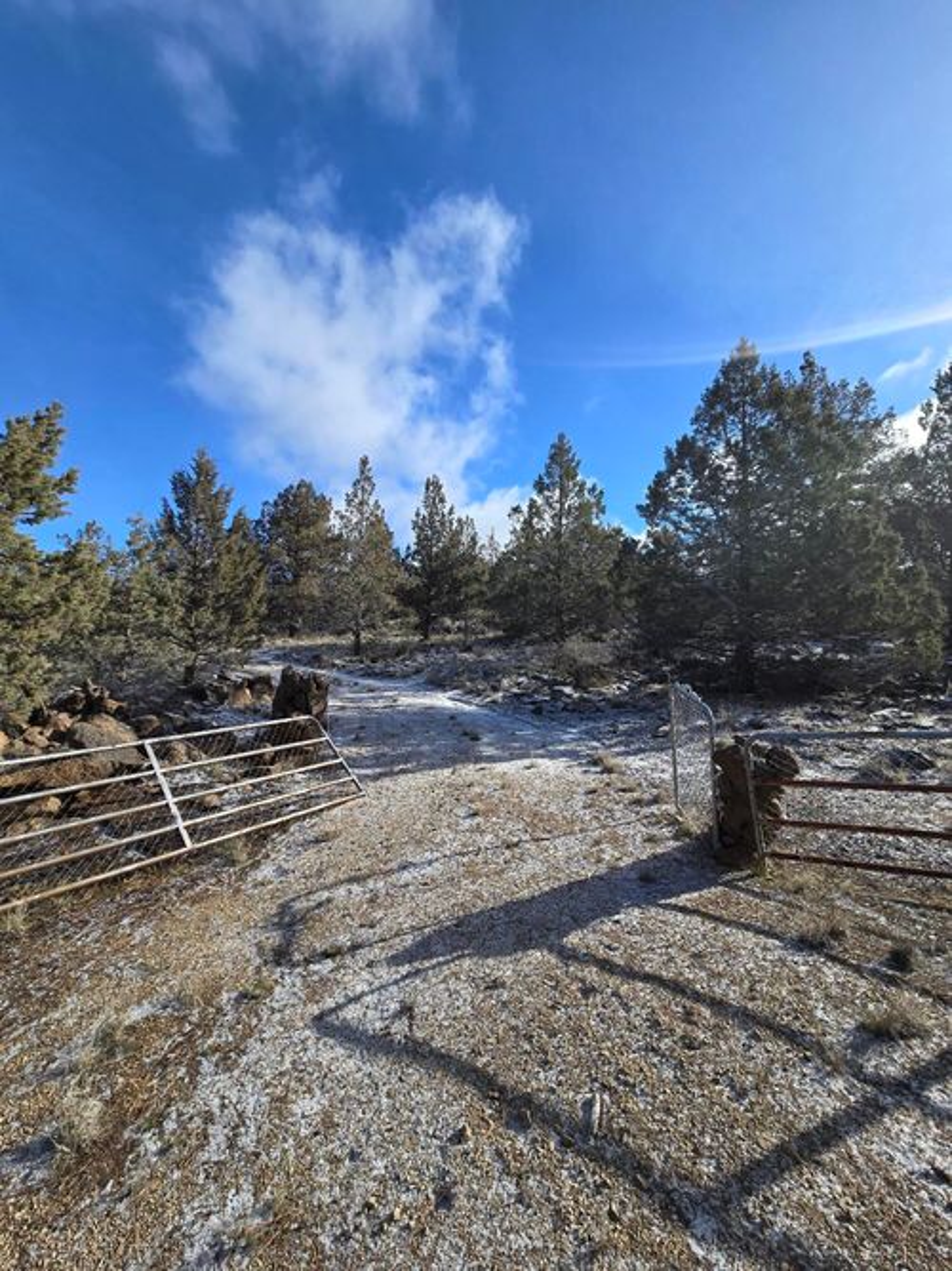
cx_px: 476
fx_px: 477
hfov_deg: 89.9
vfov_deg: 106.2
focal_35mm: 13
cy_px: 636
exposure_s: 1/2000
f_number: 2.2
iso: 50
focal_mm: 2.2
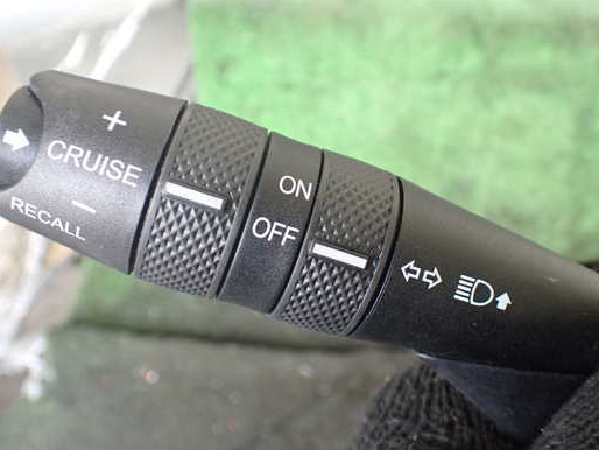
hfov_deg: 52.5
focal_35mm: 35
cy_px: 231
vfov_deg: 40.7
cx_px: 324
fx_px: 606
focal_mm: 5.4
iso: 500
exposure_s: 1/125
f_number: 2.3
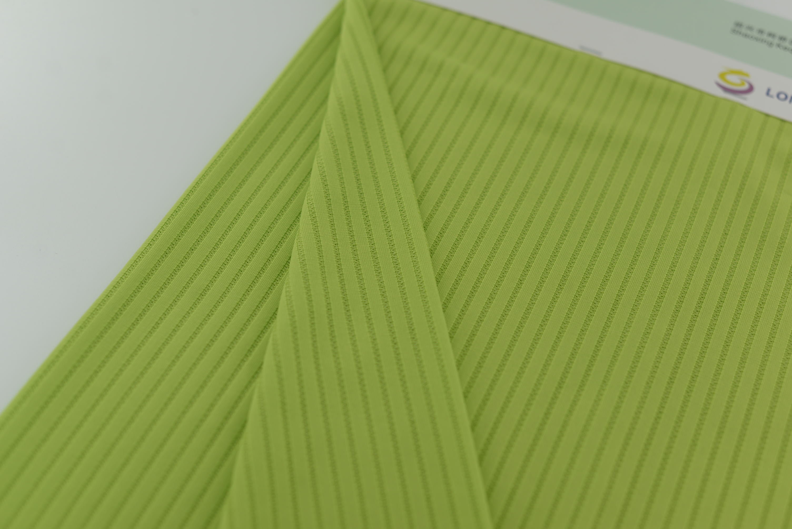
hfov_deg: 39.6
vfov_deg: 27.0
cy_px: 264
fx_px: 1100
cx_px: 396
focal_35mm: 50
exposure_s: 1/320
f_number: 3.5
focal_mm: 50
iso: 100
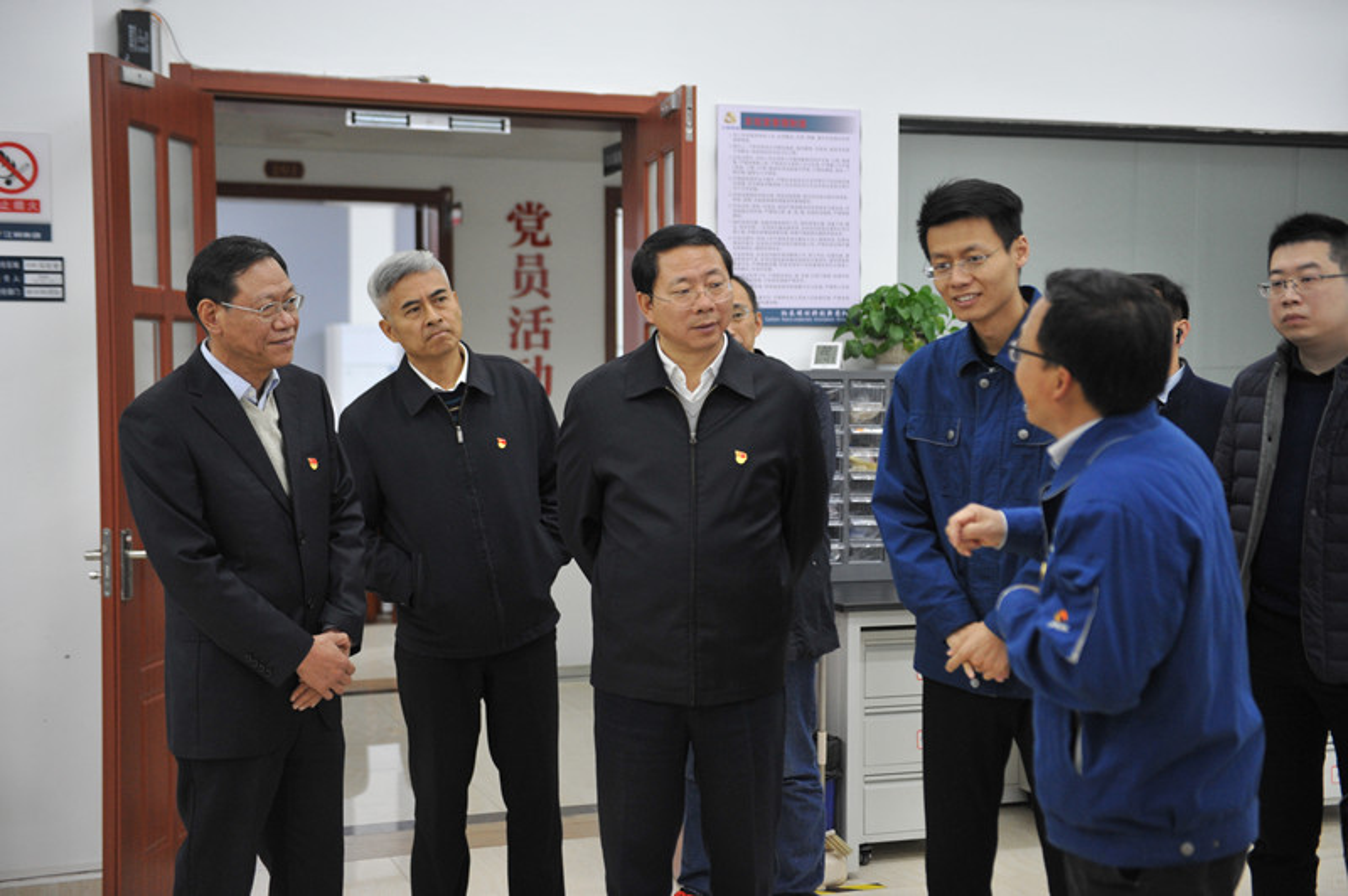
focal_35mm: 50
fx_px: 1871
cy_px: 448
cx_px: 674
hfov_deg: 39.6
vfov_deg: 26.9
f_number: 2.8
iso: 1600
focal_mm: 50
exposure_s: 1/200
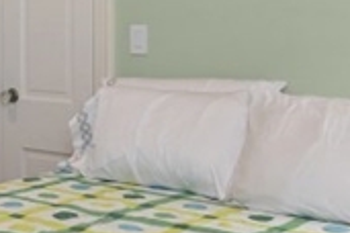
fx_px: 817
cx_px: -80
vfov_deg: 16.1
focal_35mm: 84
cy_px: 34
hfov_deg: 22.2
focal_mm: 14
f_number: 5.6
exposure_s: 1/60
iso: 800
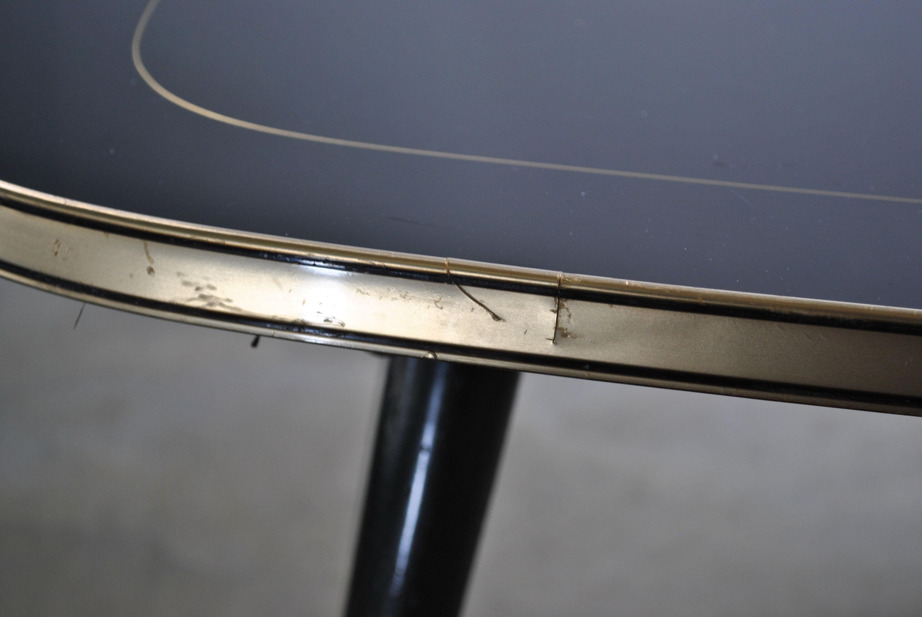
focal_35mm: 68
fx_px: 1731
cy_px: 308
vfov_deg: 20.2
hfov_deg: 29.8
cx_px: 461
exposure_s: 1/40
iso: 200
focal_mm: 45
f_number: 5.3
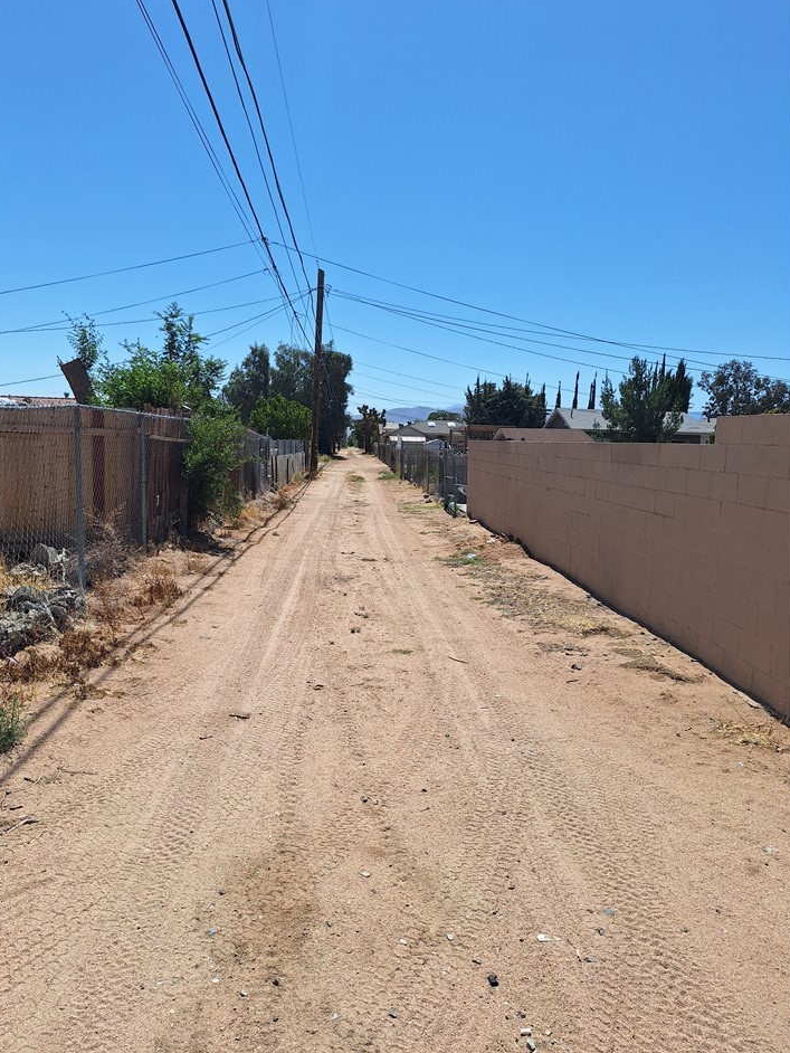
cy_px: 525
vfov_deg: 69.4
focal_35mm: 25
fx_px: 760
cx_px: 368
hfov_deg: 54.9
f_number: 1.8
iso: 40
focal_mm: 5.54
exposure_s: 1/3759
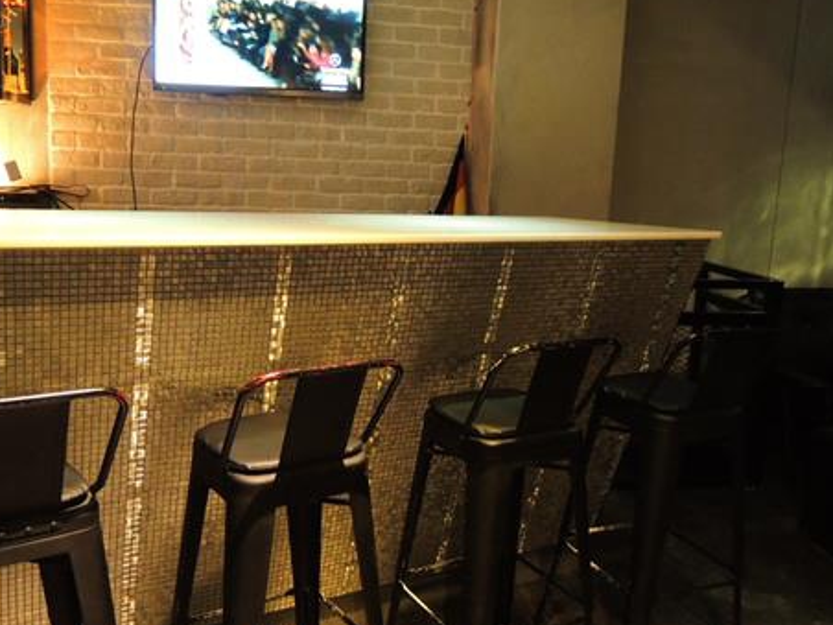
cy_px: 299
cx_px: 383
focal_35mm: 34
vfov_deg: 41.8
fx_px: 818
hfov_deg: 53.9
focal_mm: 4.3
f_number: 2.2
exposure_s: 1/8
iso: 640
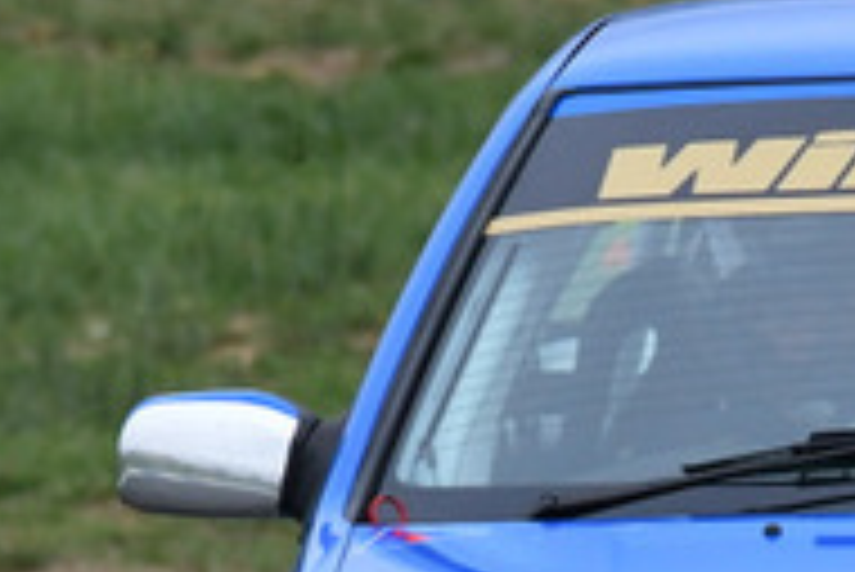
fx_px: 71991
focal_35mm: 3029
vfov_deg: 0.5
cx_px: 828
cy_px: 423
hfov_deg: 0.7
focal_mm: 480
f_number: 11
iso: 800
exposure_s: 1/640
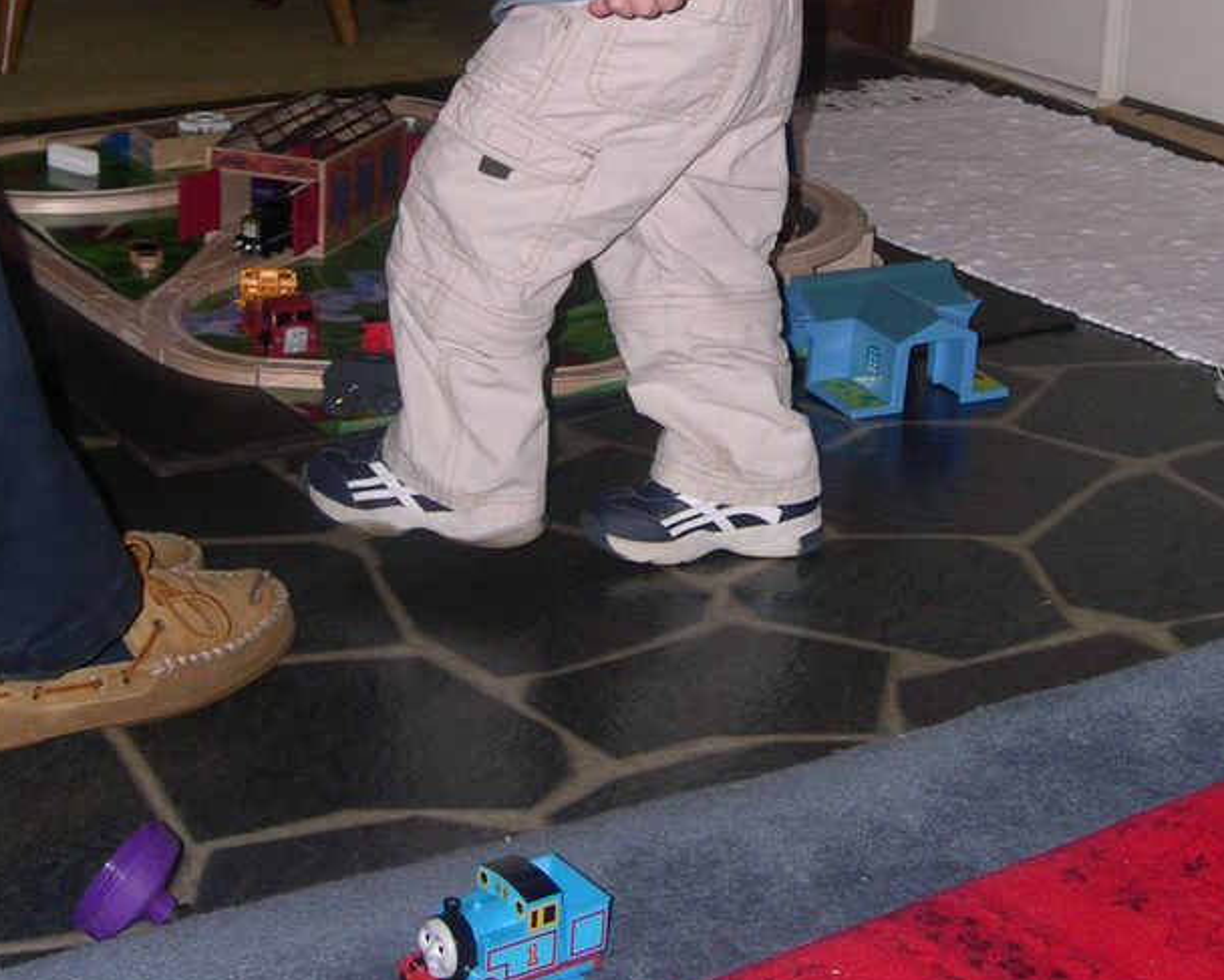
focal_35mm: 69
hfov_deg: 27.5
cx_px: 664
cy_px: 203
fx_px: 2501
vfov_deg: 21.9
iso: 100
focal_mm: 9
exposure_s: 1/60
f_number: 2.9
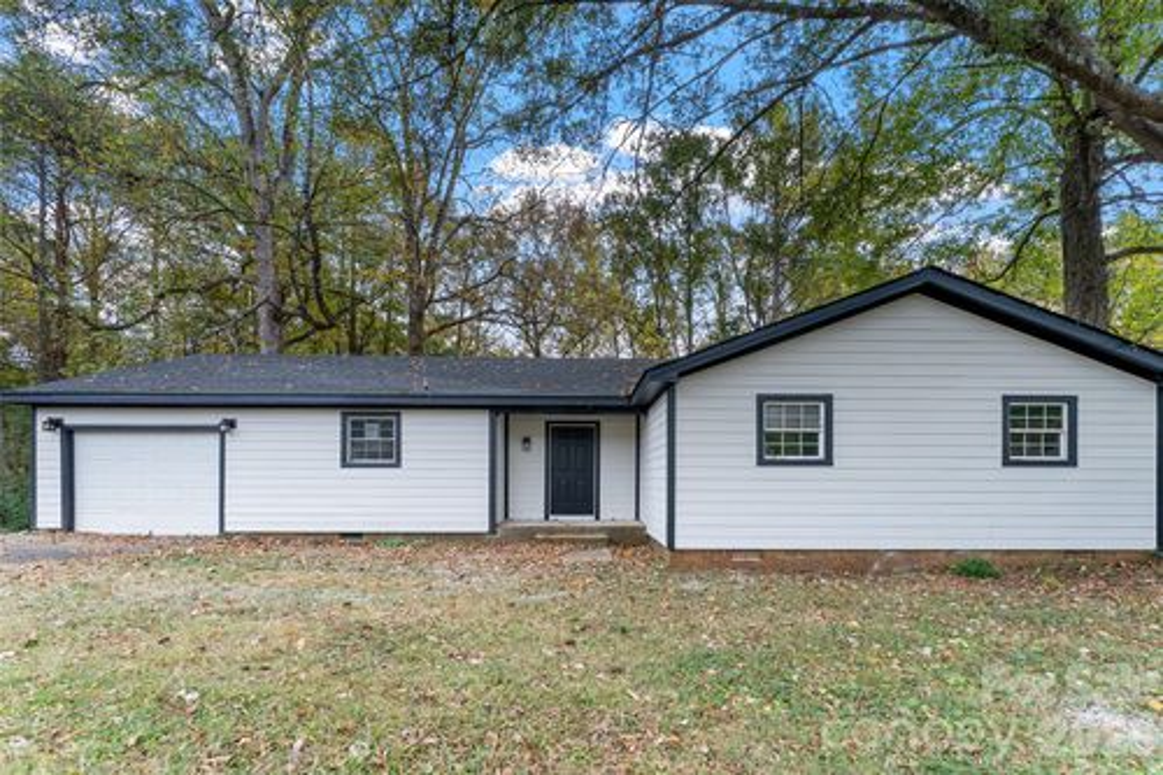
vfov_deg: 81.2
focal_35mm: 14
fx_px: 452
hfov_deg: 104.3
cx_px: 582
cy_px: 388
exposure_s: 1/40
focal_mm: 14
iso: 400
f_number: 10
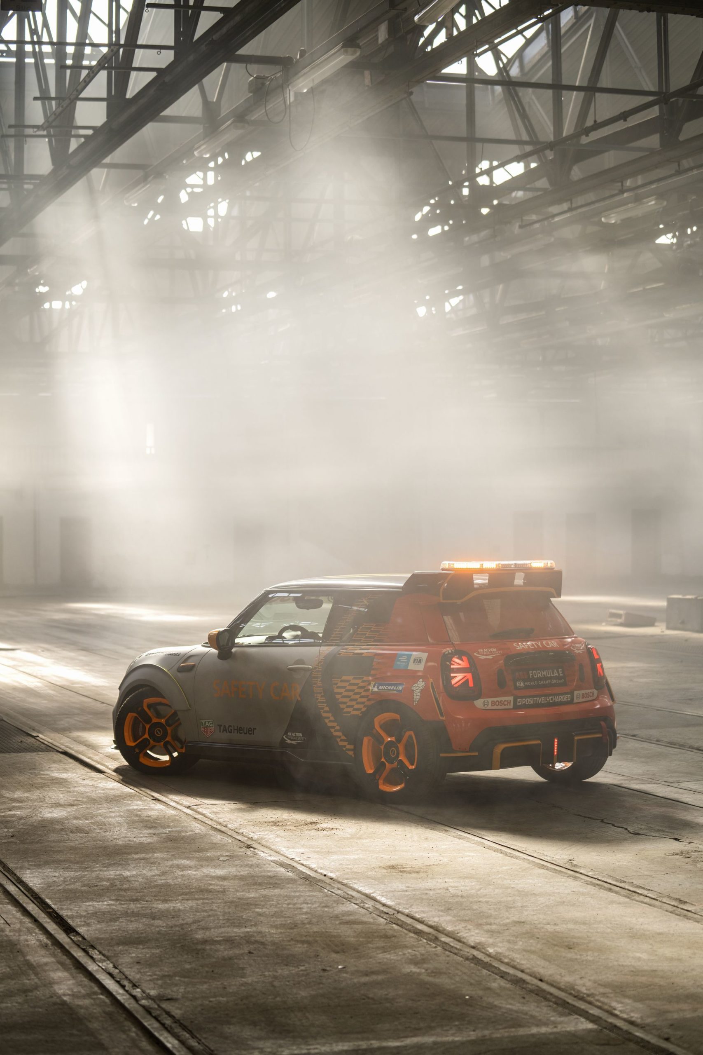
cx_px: 352
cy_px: 528
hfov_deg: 19.2
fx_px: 2079
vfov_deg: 28.5
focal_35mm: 71
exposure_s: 1/250
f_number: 3.2
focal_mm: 71
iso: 100
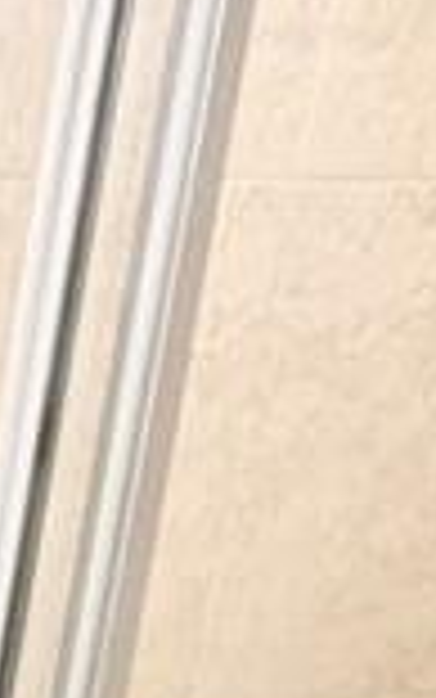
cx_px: -1402
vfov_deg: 14.2
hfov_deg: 7.4
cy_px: 1513
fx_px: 2184
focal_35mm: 115
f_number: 2.2
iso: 250
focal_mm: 2.2
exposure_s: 1/120
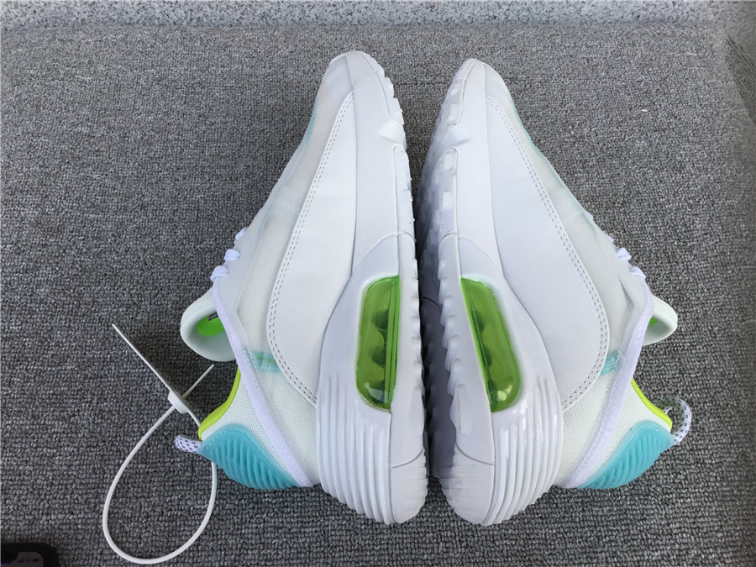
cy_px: 284
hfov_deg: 58.4
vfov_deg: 45.4
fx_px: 677
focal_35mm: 31
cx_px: 378
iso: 25
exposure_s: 1/485
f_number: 2.4
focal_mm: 3.3
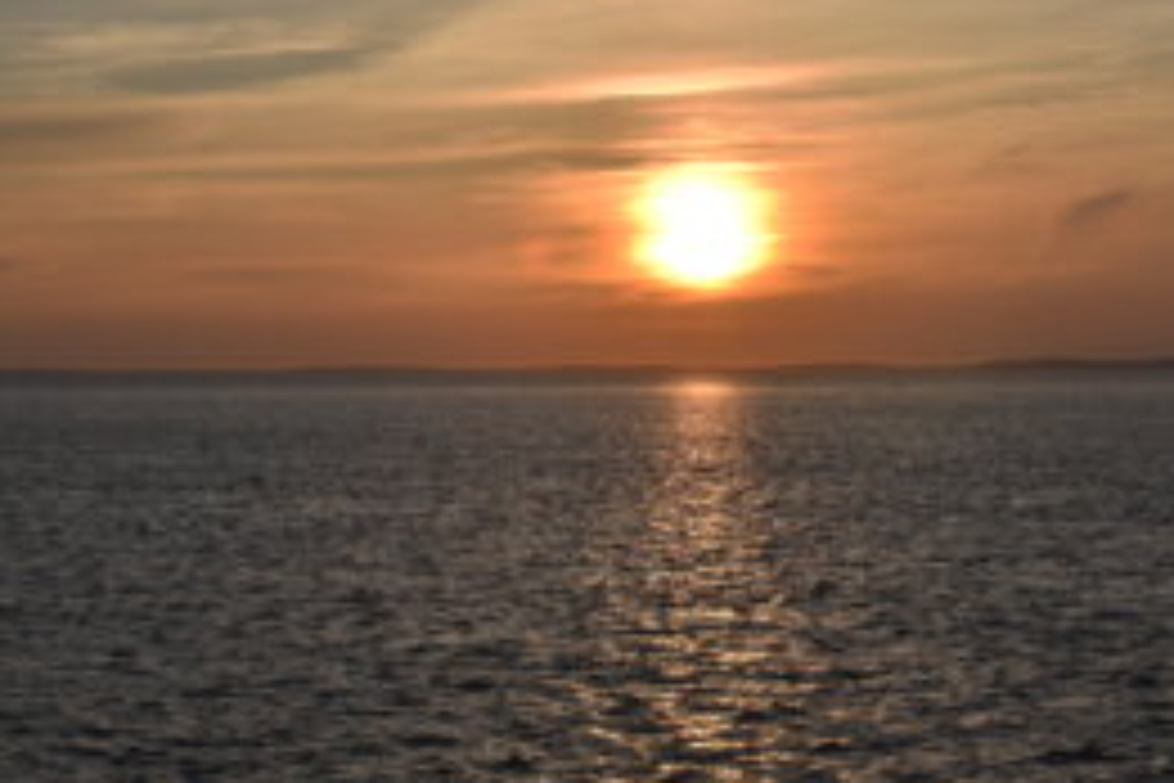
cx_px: 607
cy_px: 230
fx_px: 3000
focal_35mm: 92
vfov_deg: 14.8
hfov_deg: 22.1
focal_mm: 48
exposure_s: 1/320
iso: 50
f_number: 9
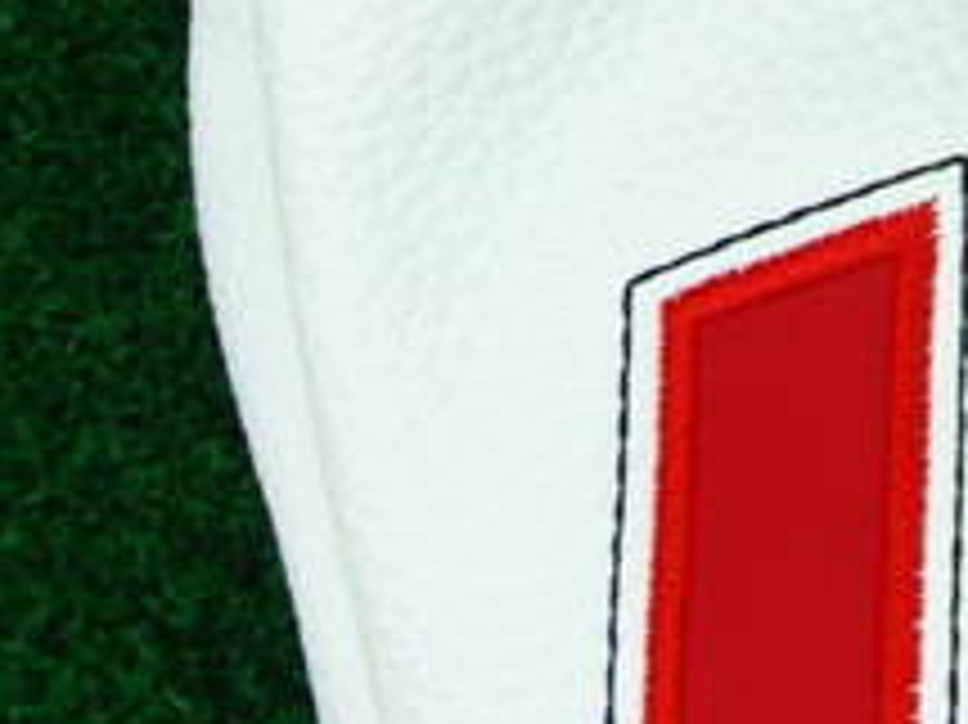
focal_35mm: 110
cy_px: -301
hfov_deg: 17.5
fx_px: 3074
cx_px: 932
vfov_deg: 12.9
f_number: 3.6
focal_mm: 6.42
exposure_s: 1/80
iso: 320
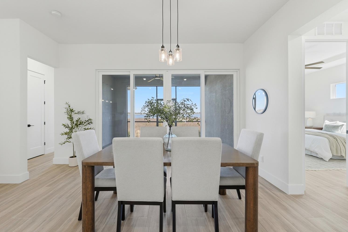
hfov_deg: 96.7
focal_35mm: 16
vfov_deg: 73.8
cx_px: 168
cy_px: 114
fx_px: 155
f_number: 7.1
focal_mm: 10
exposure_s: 1/250
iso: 100
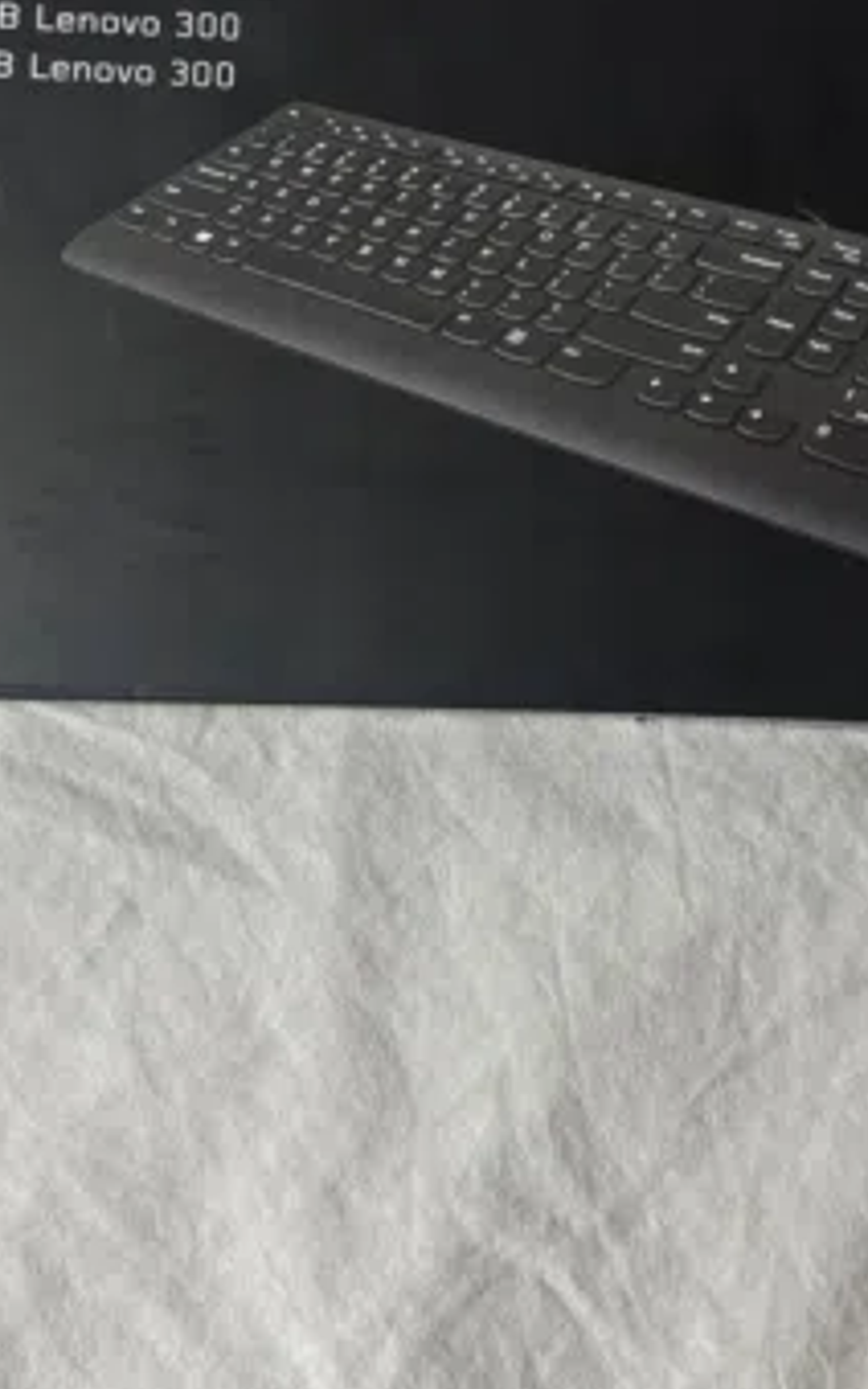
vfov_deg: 41.3
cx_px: 500
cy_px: 455
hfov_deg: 26.8
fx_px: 1816
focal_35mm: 48
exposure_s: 1/50
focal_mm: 6.76
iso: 640
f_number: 1.78
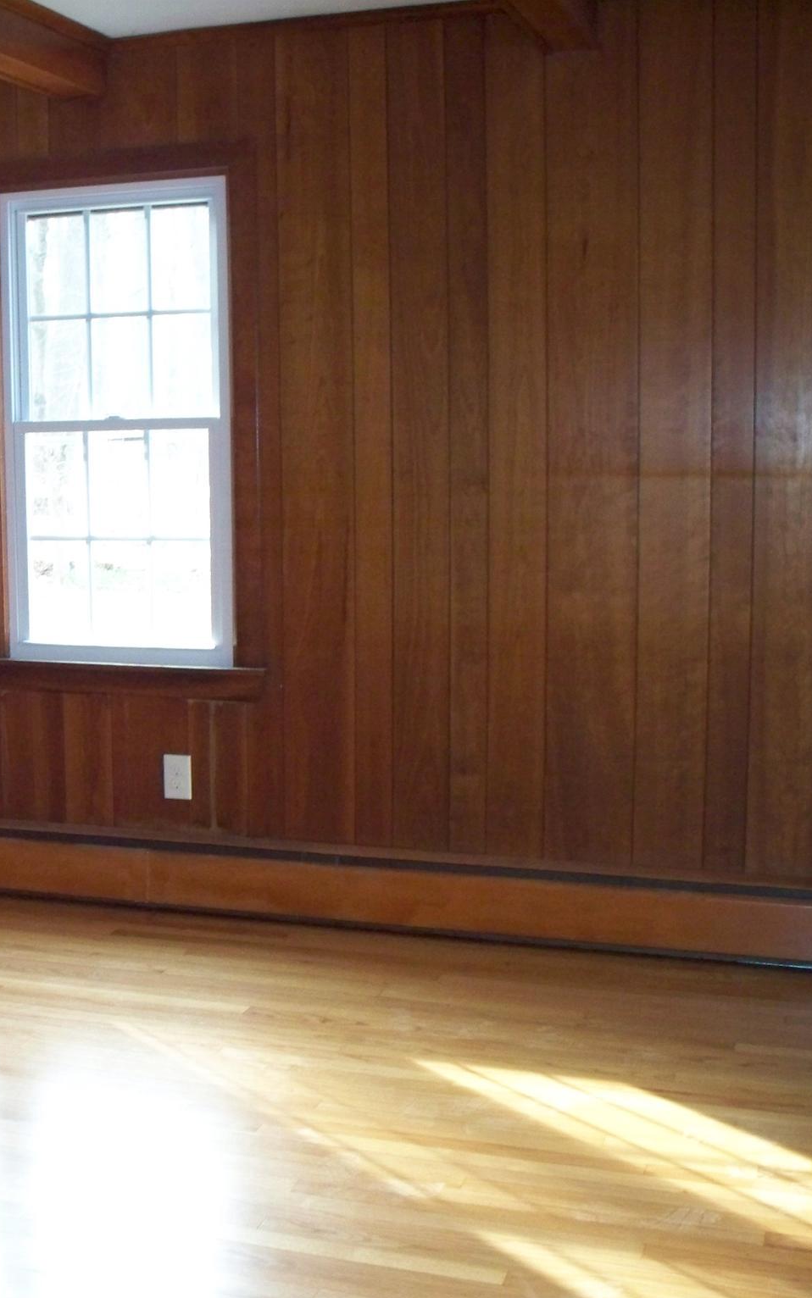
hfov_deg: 24.3
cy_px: 650
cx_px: 6
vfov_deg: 39.6
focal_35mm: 51
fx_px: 1805
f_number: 2.8
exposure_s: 1/50
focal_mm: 7.54
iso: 400
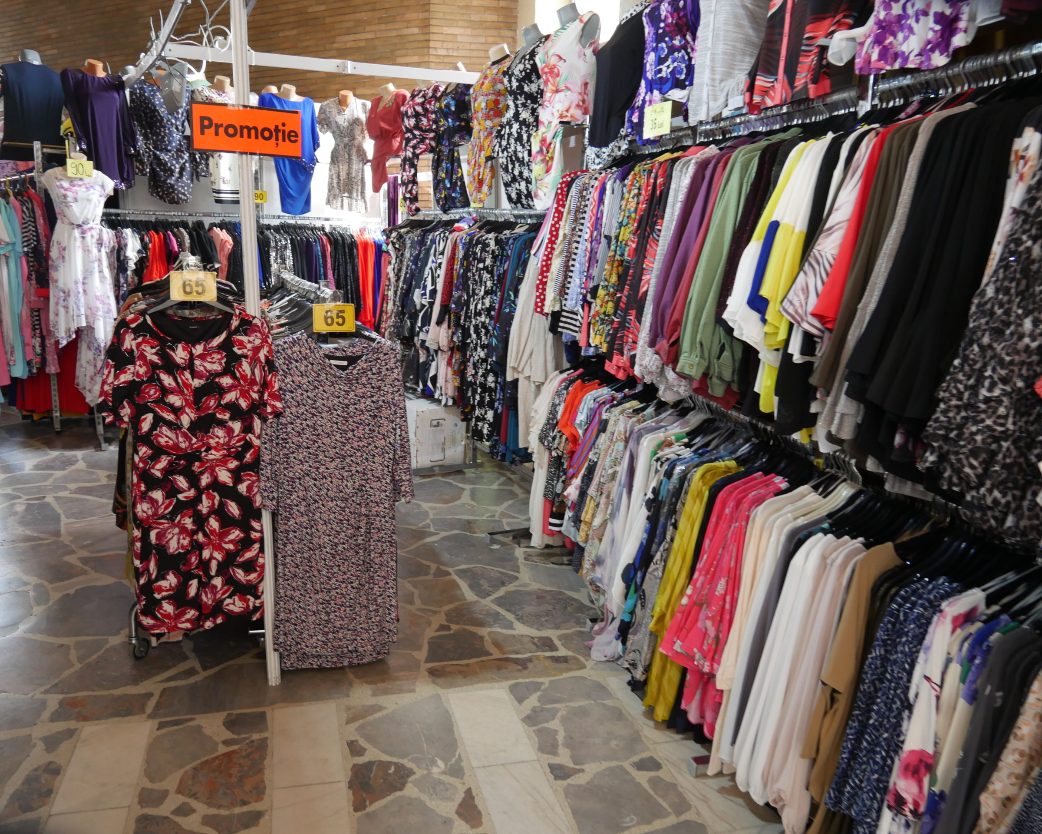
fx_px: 771
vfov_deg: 56.8
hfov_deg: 68.1
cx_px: 498
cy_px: 417
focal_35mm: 25
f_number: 3.5
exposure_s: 1/125
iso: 1000
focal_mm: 12
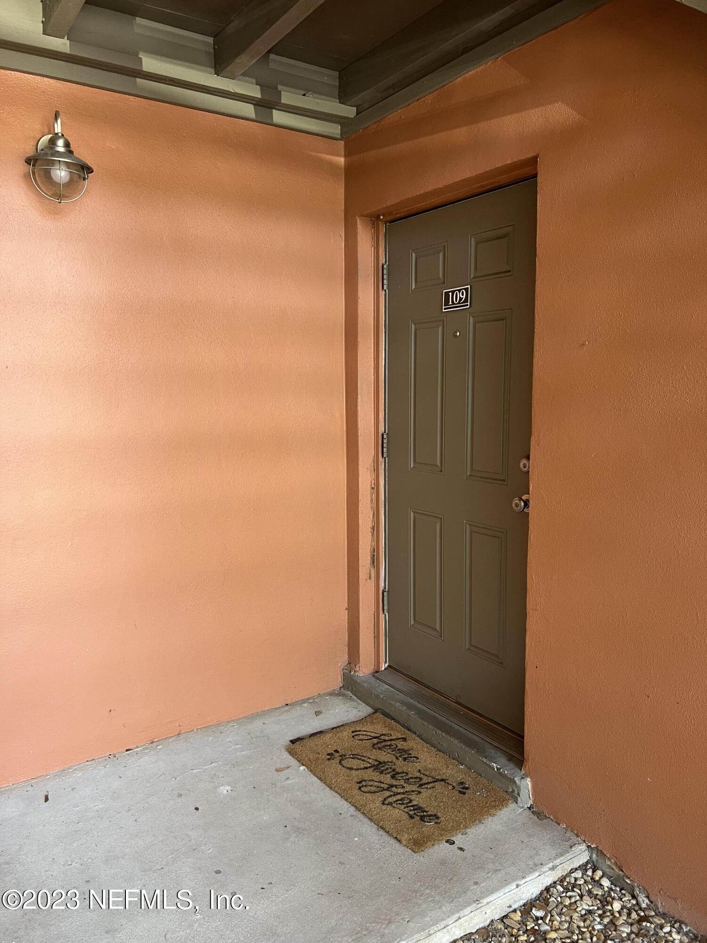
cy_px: 472
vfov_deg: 67.3
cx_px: 354
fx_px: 708
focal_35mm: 26
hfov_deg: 53.1
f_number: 1.5
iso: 125
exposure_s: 1/85
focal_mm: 5.7
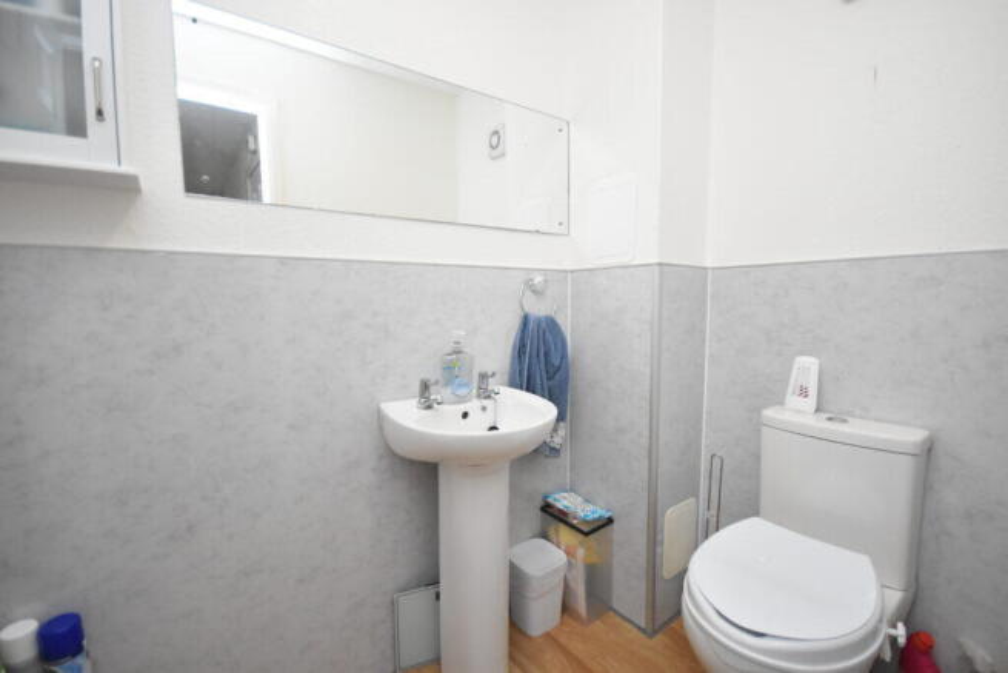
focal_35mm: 15
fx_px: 420
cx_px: 504
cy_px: 336
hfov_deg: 100.4
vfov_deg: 77.4
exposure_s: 1/60
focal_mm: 10
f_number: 4
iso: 3200
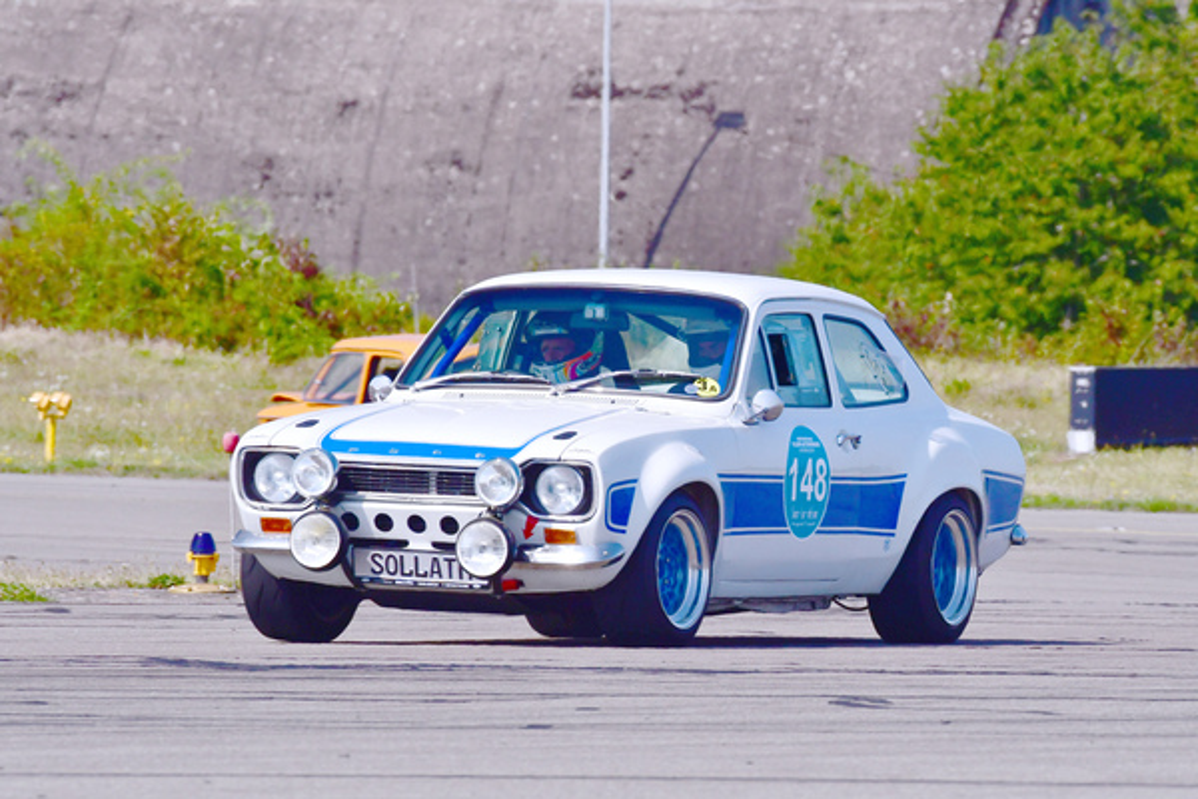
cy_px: 400
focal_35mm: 540
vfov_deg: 2.5
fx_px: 17969
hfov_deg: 3.8
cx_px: 599
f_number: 11
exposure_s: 1/640
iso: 800
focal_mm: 360
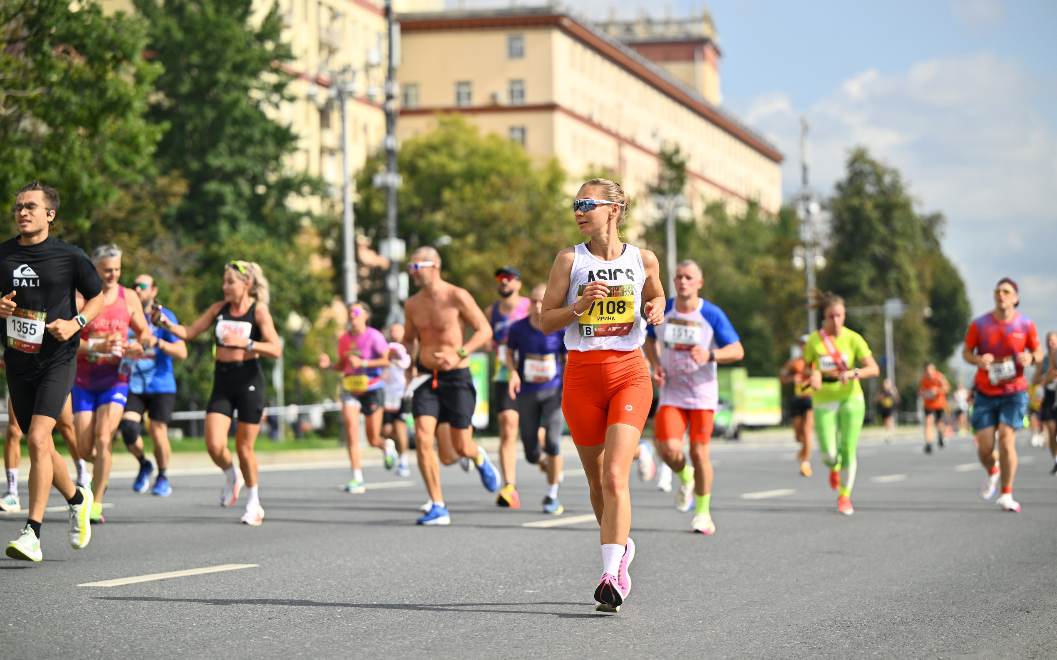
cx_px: 531
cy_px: 334
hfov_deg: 18.4
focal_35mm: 113
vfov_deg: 11.6
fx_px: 3255
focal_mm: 110
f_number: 2.8
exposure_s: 1/3200
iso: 125
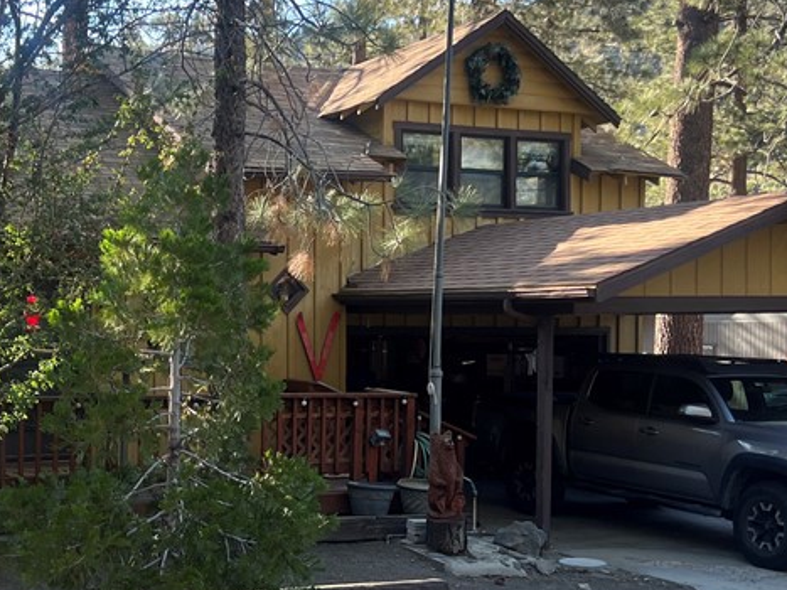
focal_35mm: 57
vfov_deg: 25.6
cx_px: 180
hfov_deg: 33.0
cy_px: 339
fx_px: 1296
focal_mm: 5.7
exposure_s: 1/361
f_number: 1.5
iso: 50
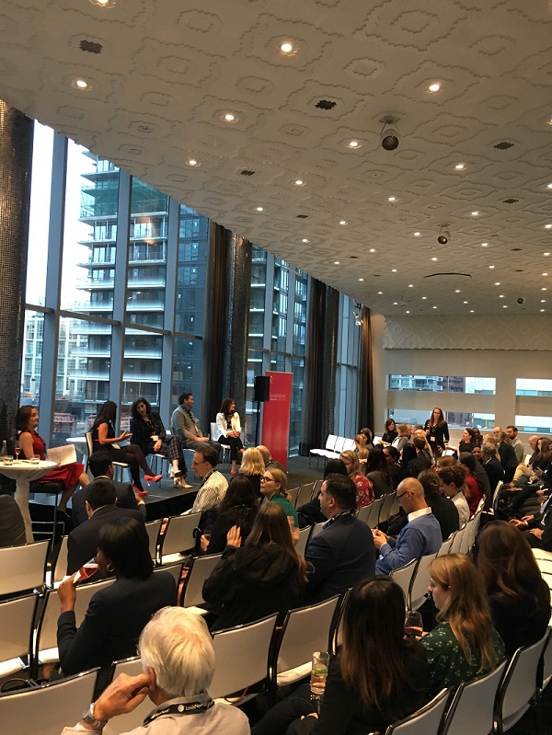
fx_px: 616
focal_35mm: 29
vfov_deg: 61.6
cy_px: 368
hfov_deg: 48.3
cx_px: 276
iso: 200
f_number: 2.2
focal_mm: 4.15
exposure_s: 1/17
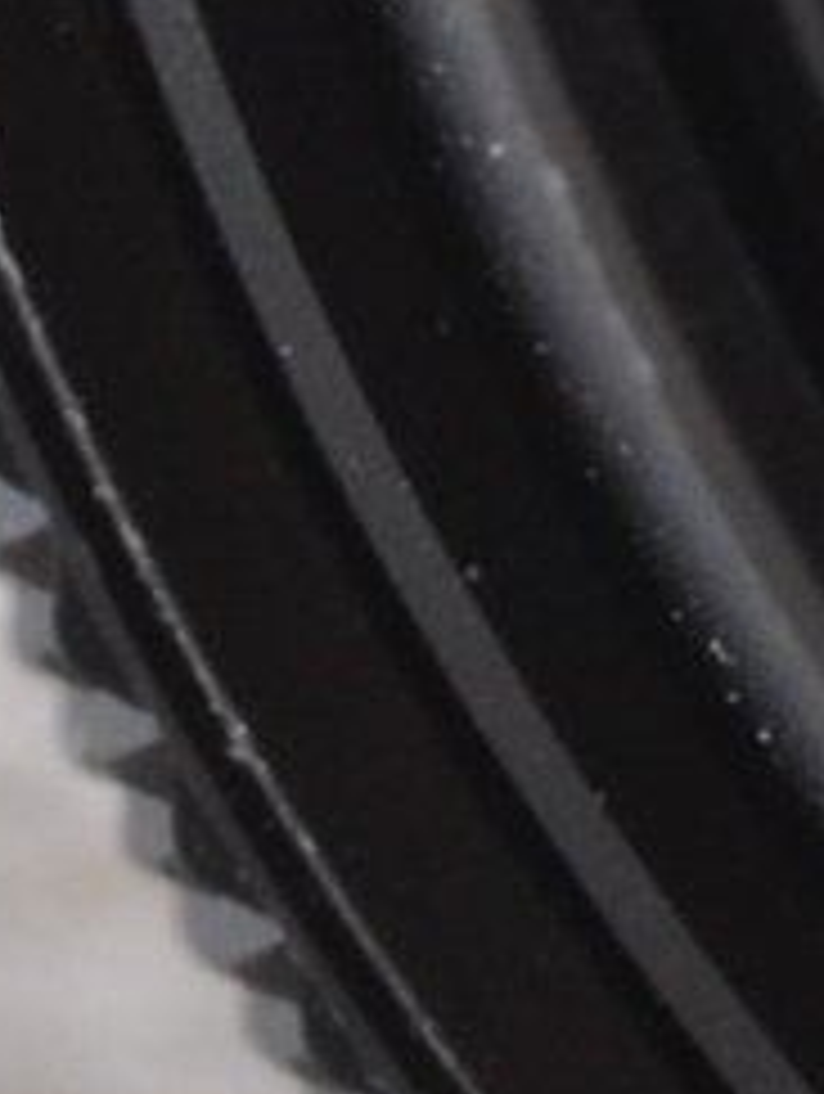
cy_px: -1315
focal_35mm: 819
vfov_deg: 2.4
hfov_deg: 1.8
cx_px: 3683
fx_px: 25926
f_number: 20
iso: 400
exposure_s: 1/160
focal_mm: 60
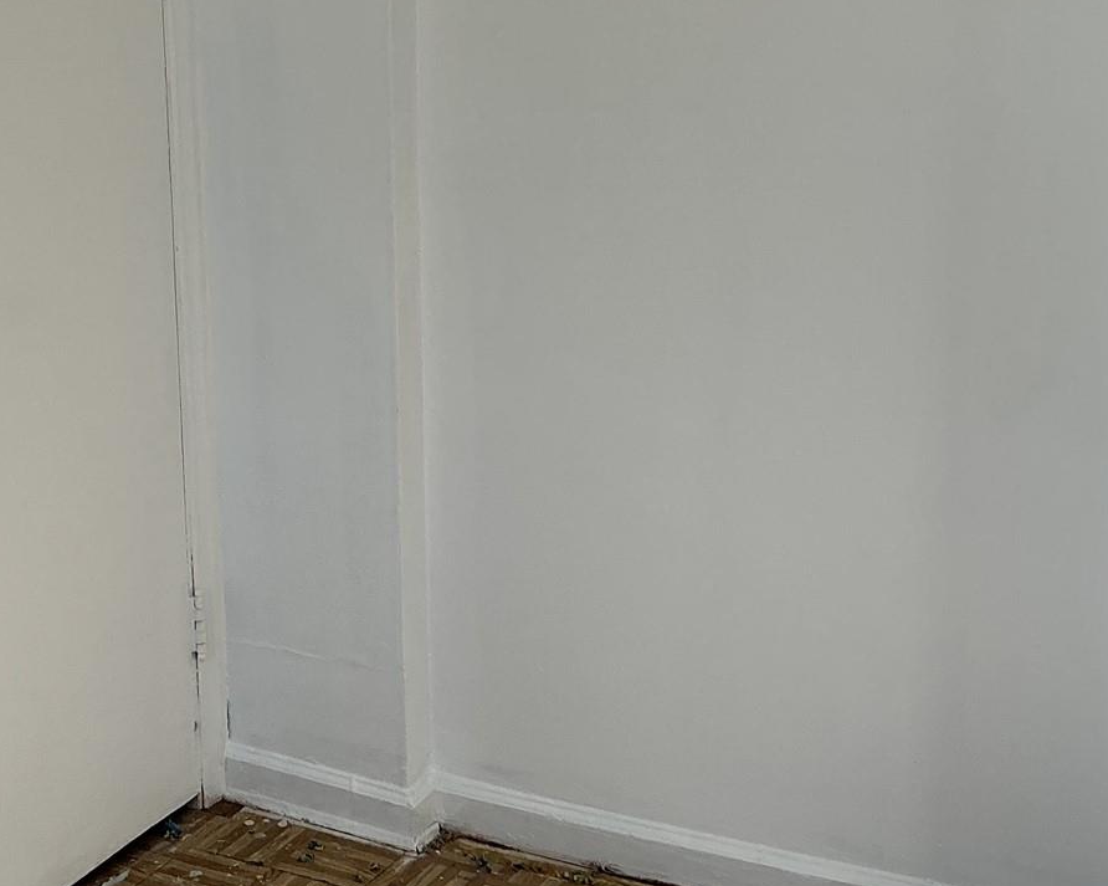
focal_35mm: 65
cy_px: 306
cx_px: 246
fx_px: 2131
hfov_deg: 28.6
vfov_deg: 23.4
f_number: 1.8
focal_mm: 3
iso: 20
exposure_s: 1/206
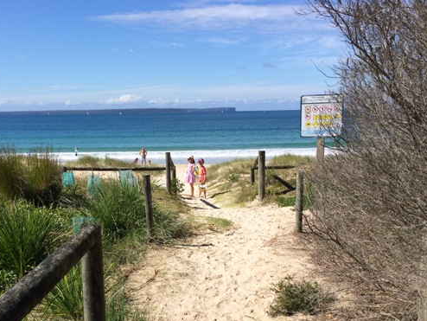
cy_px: 230
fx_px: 543
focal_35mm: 44
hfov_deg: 42.8
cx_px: 187
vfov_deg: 32.4
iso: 32
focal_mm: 4.15
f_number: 2.2
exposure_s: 1/2740
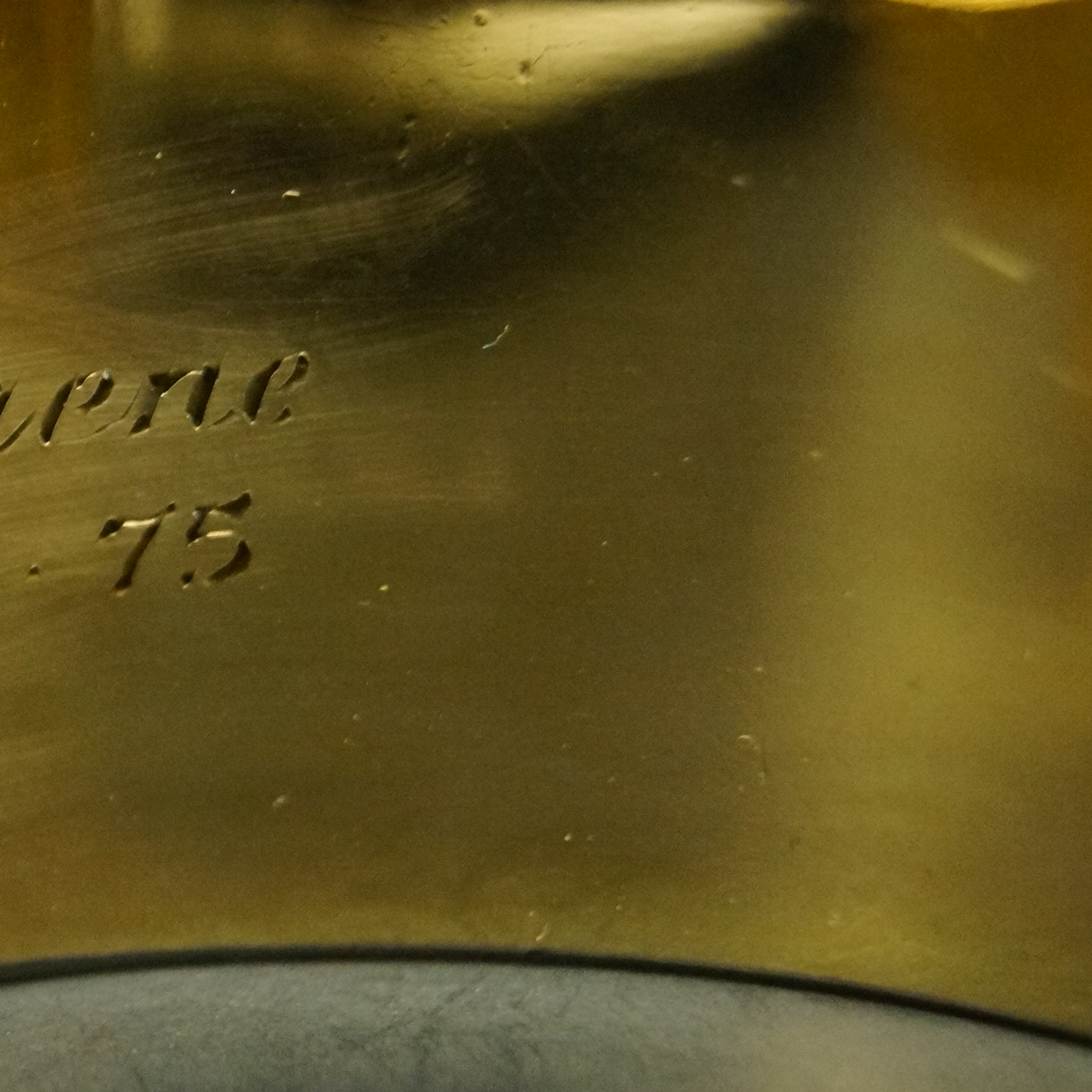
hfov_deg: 12.5
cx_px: 20
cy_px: 411
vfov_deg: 12.7
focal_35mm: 138
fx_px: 4919
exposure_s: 1/80
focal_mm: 55
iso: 3200
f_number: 5.6
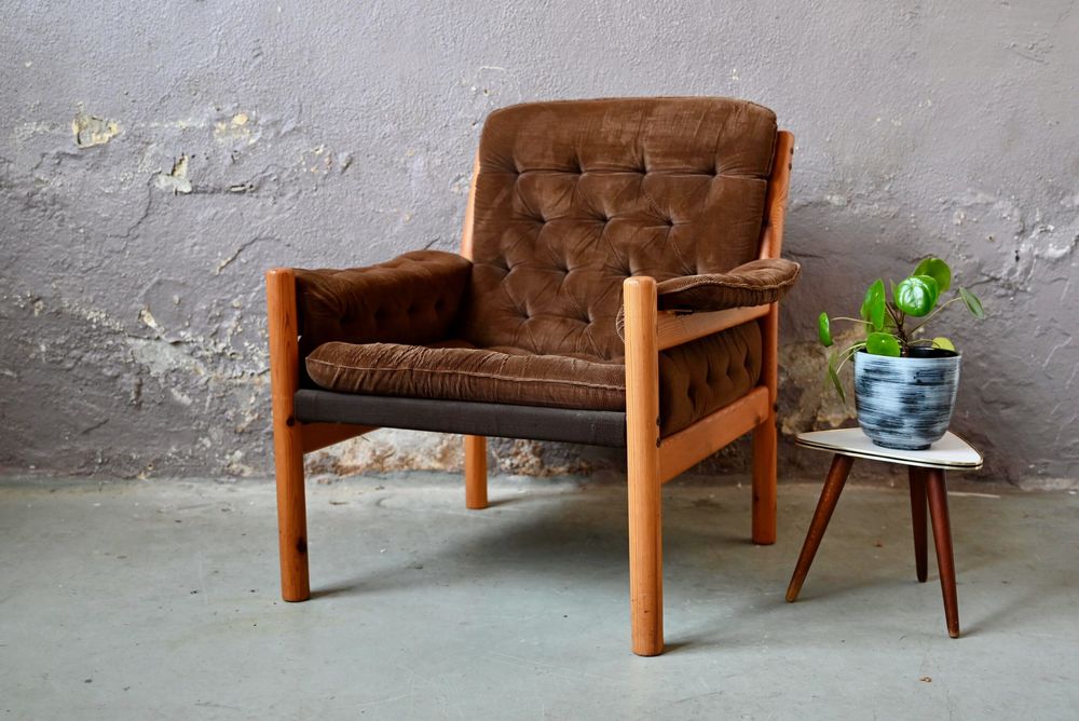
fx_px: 1289
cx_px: 540
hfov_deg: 45.4
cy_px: 360
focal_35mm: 43
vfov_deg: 31.2
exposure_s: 1/50
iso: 900
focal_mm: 43
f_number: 4
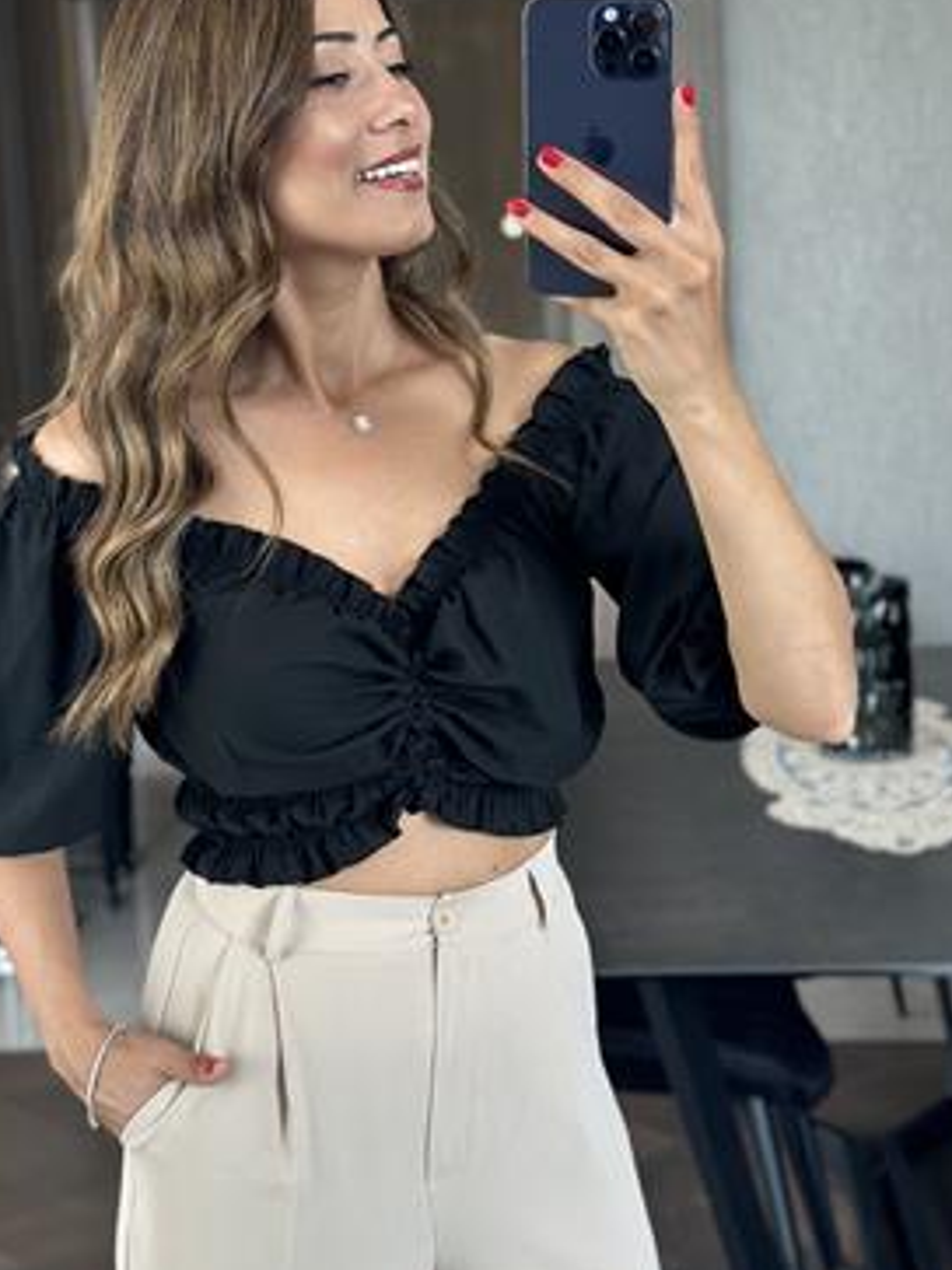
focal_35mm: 67
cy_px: 581
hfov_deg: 21.9
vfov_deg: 29.0
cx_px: 374
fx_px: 2458
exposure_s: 1/79
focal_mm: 6.86
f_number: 1.78
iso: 125
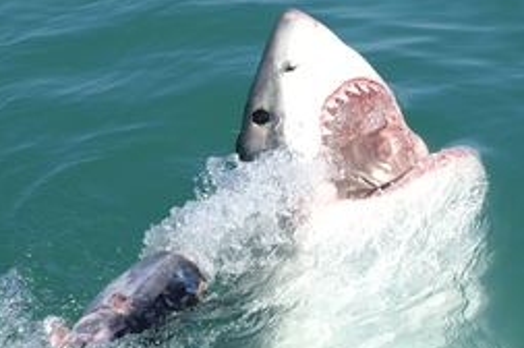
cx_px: 292
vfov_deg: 12.5
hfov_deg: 18.8
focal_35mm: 109
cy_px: 213
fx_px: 1585
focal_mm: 40
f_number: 8
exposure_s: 1/500
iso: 200
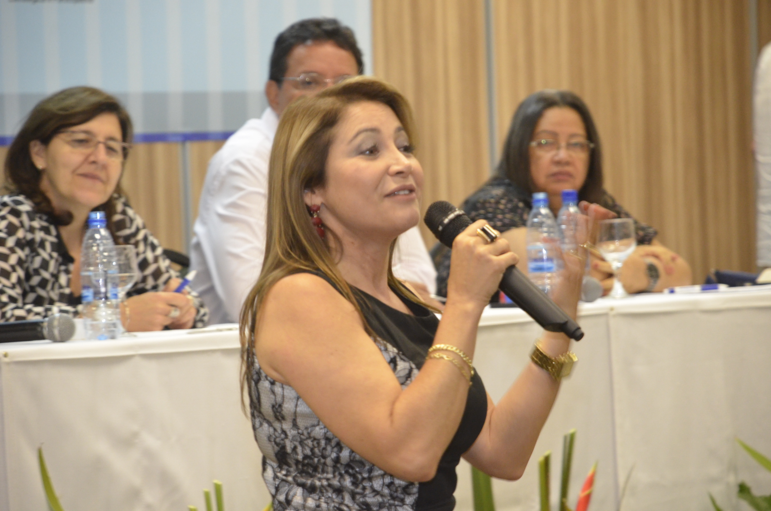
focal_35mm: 202
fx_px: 4328
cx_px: 386
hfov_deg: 10.2
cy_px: 256
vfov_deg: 6.8
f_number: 5.6
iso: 2200
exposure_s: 1/30
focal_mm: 135
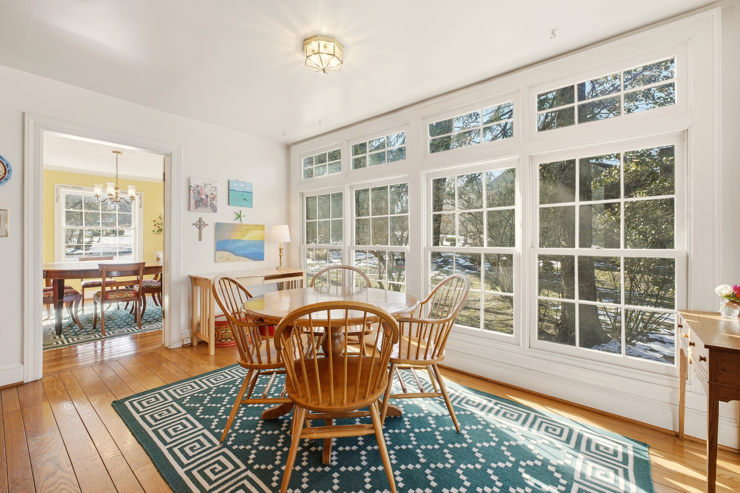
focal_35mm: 15
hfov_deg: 100.4
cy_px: 246
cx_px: 370
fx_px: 308
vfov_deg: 77.3
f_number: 8
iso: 400
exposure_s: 1/1000
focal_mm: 10
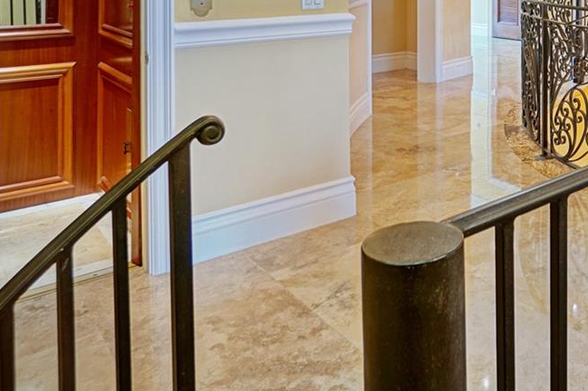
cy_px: -62
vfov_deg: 31.0
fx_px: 604
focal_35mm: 37
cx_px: 592
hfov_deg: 44.1
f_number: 5
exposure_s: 1/10
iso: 160
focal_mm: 10
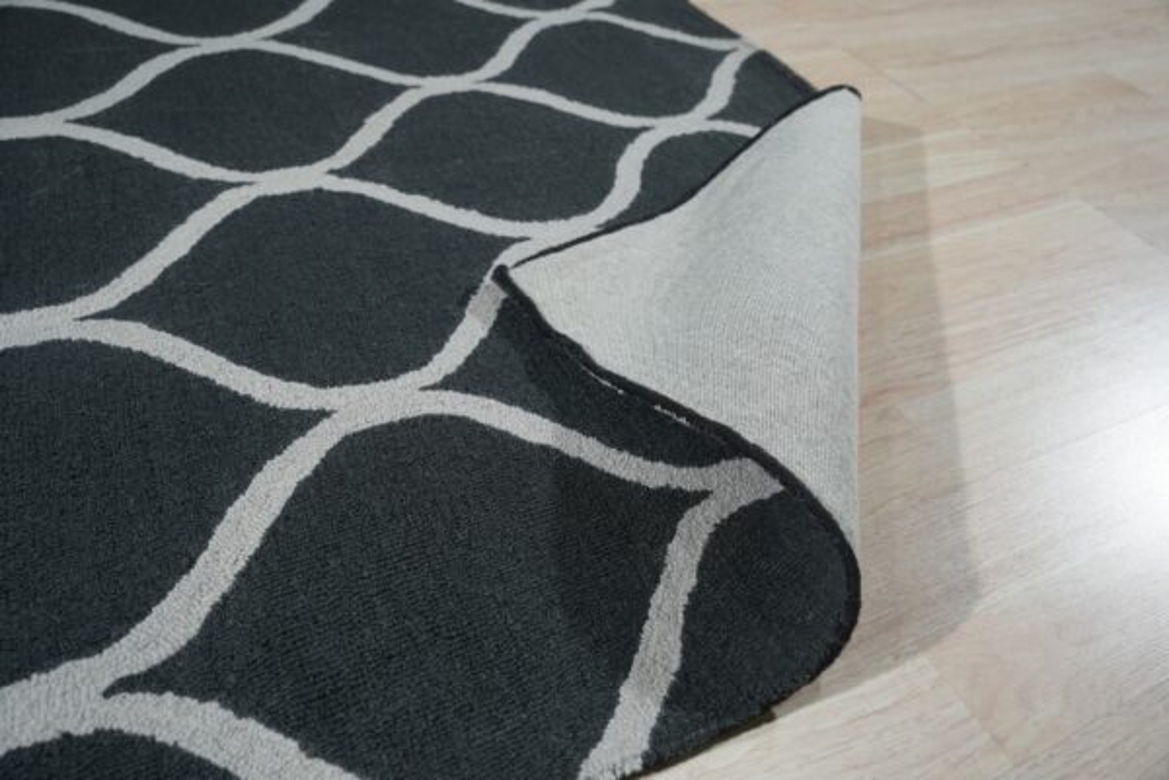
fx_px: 899
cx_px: 584
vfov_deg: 46.8
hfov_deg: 66.0
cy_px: 390
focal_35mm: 28
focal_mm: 27.7
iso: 400
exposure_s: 1/160
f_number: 4
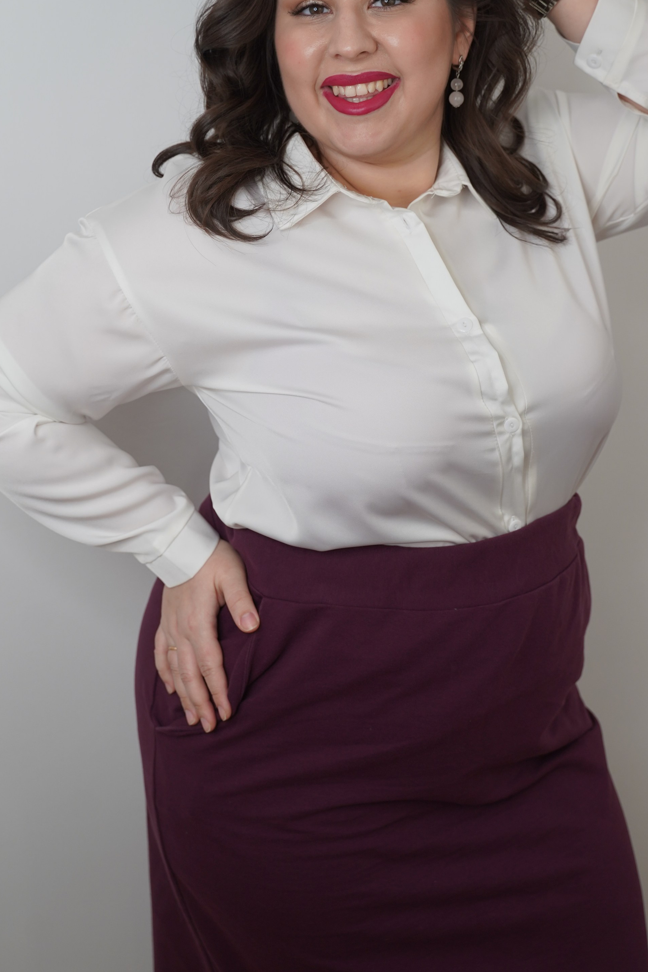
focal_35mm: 54
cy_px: 333
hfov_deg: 25.0
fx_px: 1458
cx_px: 355
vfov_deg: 36.5
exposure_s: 1/160
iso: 320
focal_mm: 38
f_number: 4
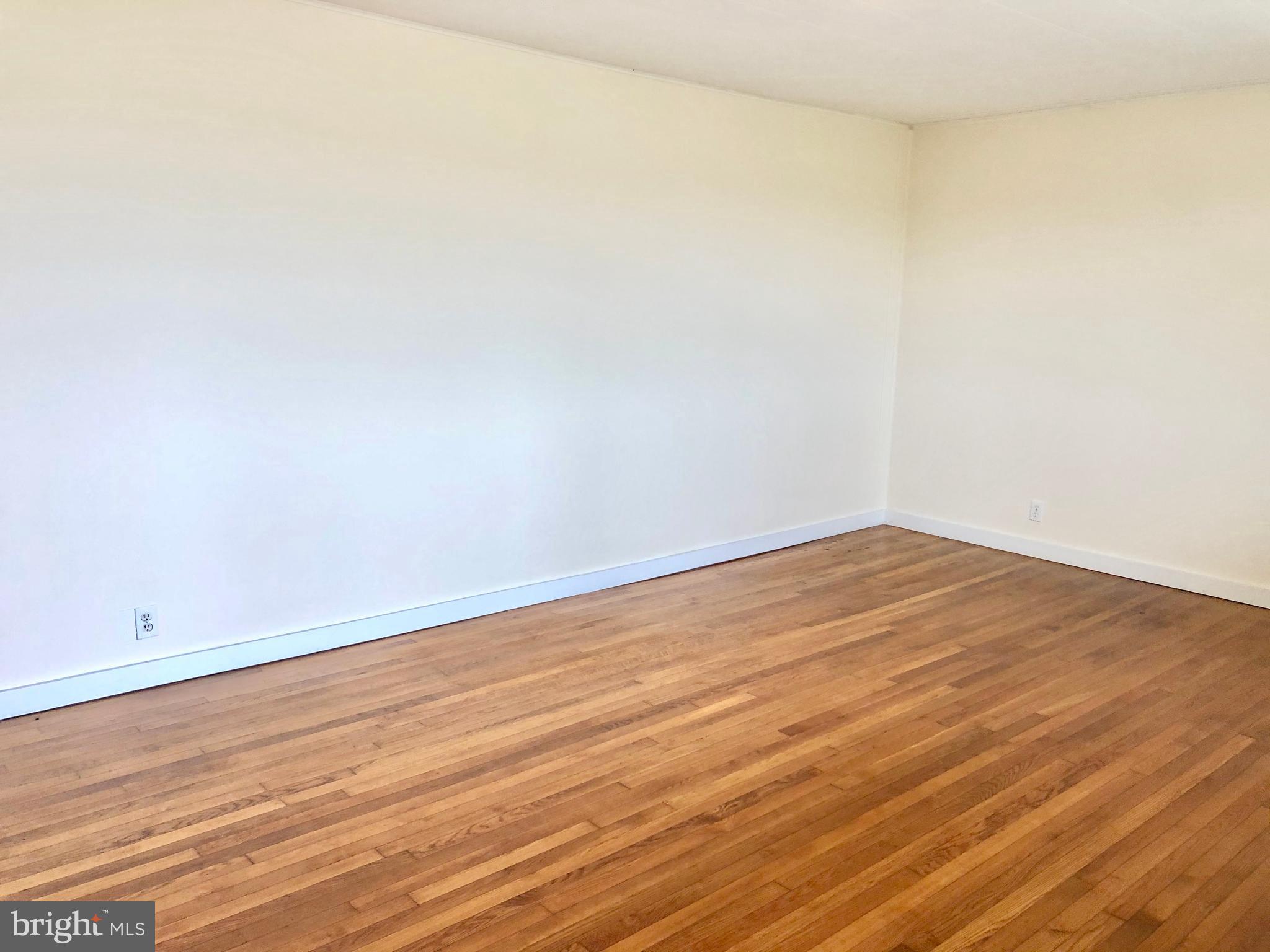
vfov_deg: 49.7
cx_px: 635
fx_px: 1027
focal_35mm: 28
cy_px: 476
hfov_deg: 63.4
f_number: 1.8
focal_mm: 4
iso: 25
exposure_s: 1/40
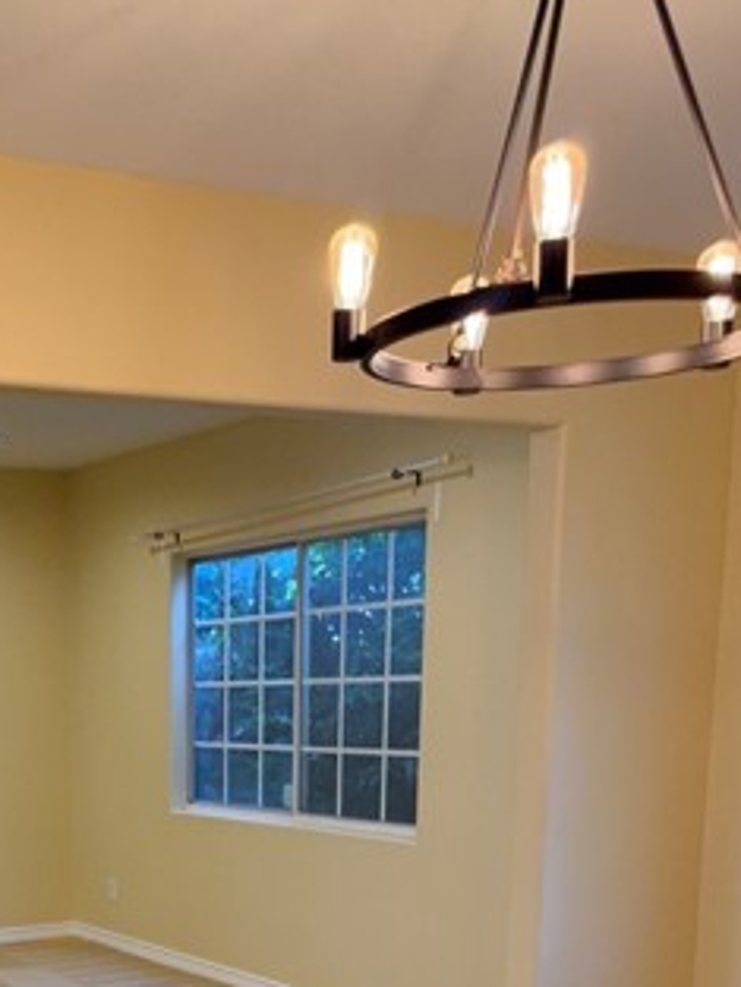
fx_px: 1398
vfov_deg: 35.6
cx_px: 38
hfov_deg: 28.3
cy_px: 962
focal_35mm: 49
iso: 200
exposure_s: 1/144
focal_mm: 6.76
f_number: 1.78
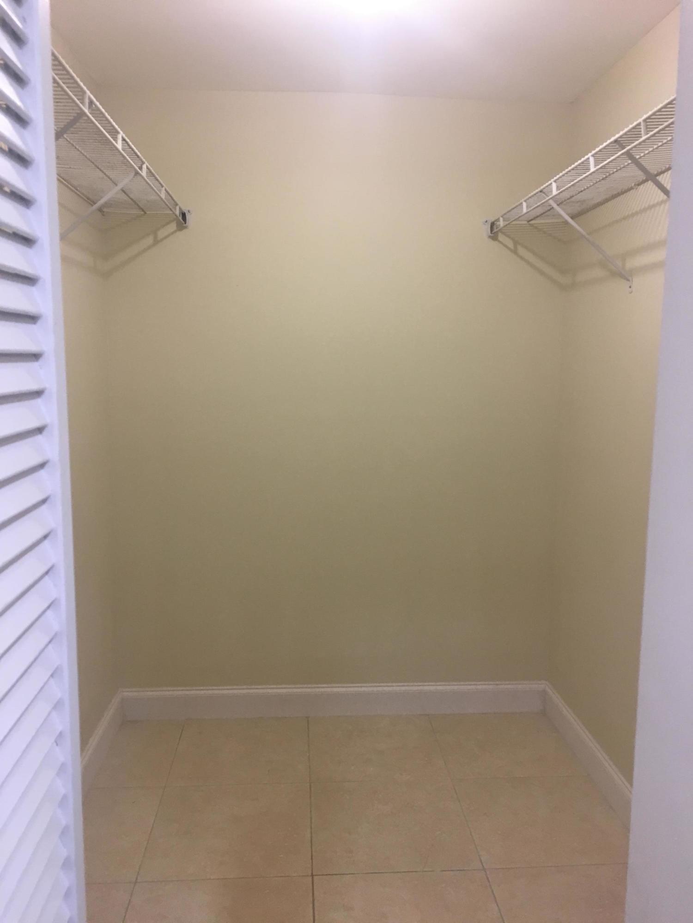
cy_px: 462
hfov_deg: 48.2
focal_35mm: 29
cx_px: 346
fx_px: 774
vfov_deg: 61.7
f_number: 2.2
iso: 64
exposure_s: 1/30
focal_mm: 4.15
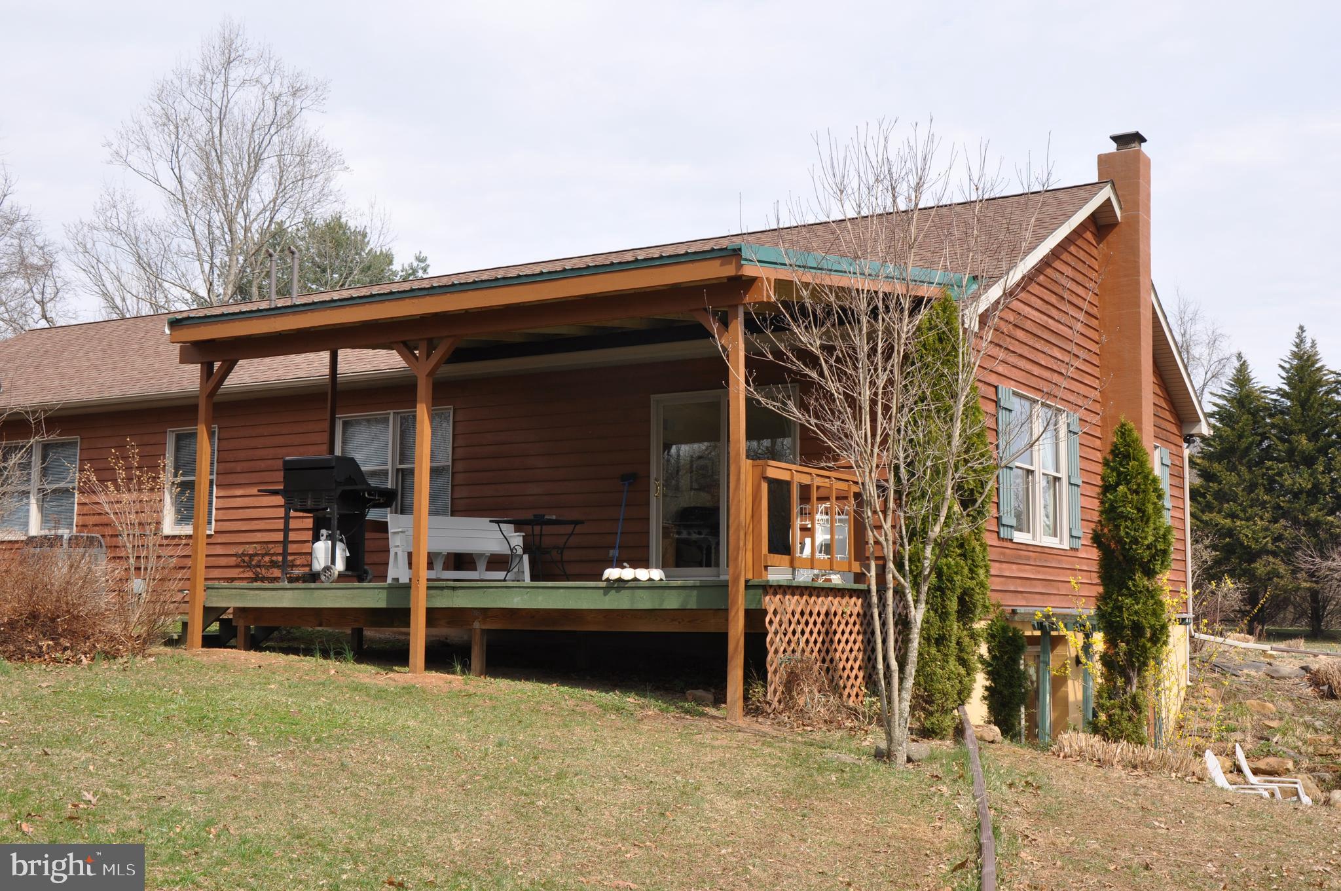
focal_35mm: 42
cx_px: 670
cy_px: 446
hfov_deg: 46.5
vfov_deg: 31.8
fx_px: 1562
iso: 200
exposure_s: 1/200
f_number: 9
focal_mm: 28
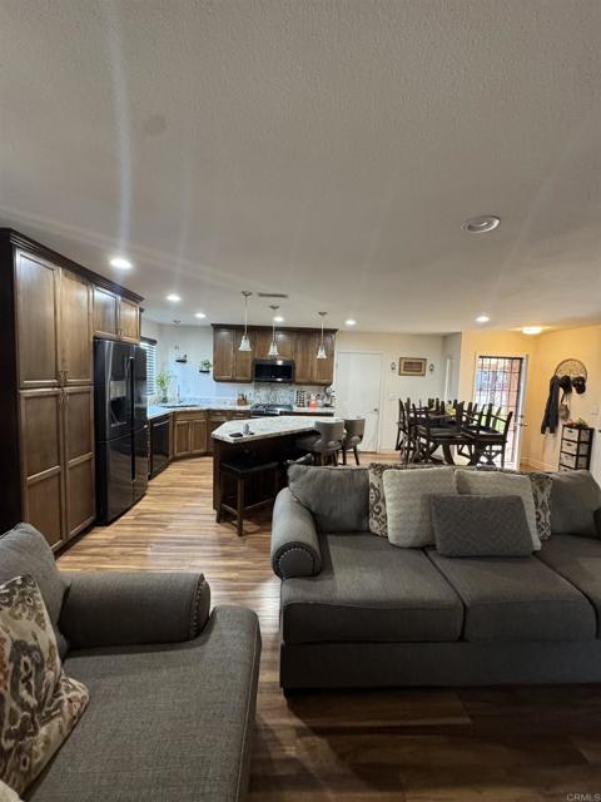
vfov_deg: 102.1
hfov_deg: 85.7
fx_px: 324
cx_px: 300
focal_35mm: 14
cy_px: 401
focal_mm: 2.22
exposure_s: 1/60
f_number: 2.2
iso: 400
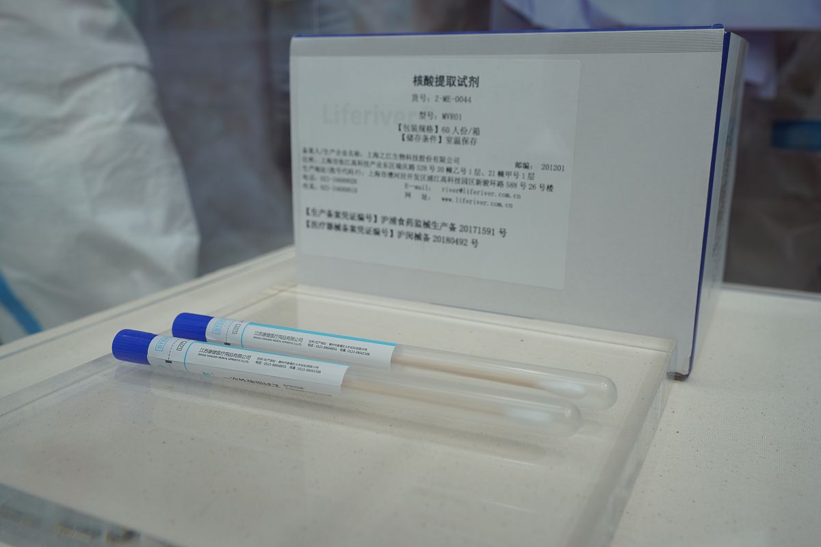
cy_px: 274
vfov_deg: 37.9
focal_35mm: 35
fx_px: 798
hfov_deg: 54.4
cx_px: 410
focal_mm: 35
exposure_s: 1/100
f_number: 7.1
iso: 500
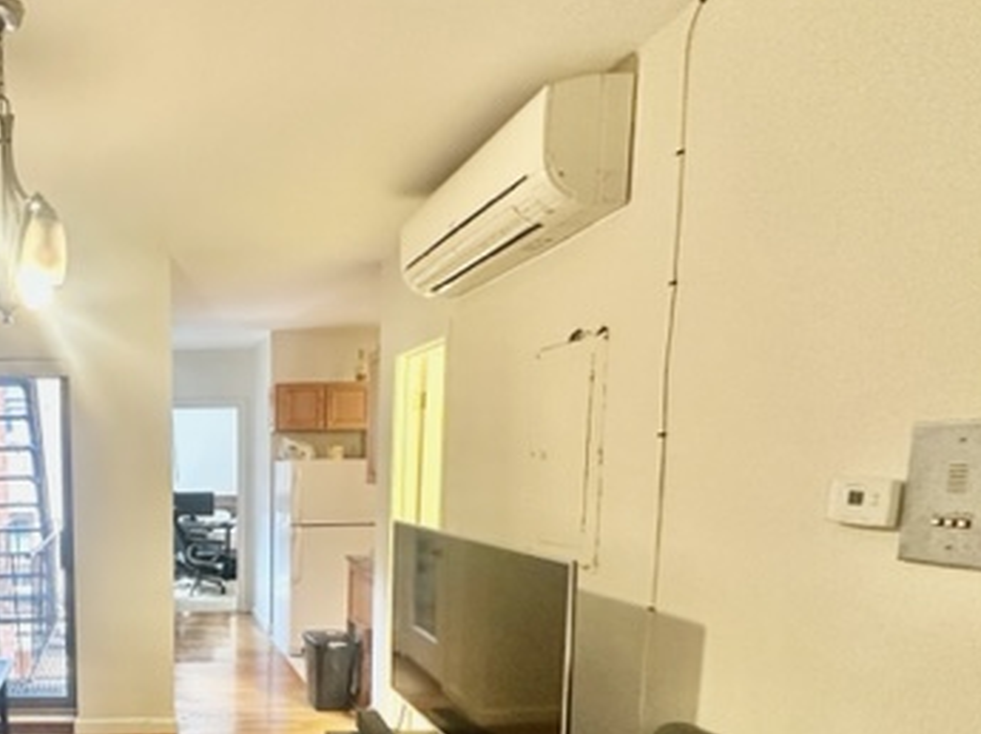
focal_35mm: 26
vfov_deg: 50.7
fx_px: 736
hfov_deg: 59.2
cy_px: 555
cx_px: 131
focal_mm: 2.22
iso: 250
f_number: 2.2
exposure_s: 1/60
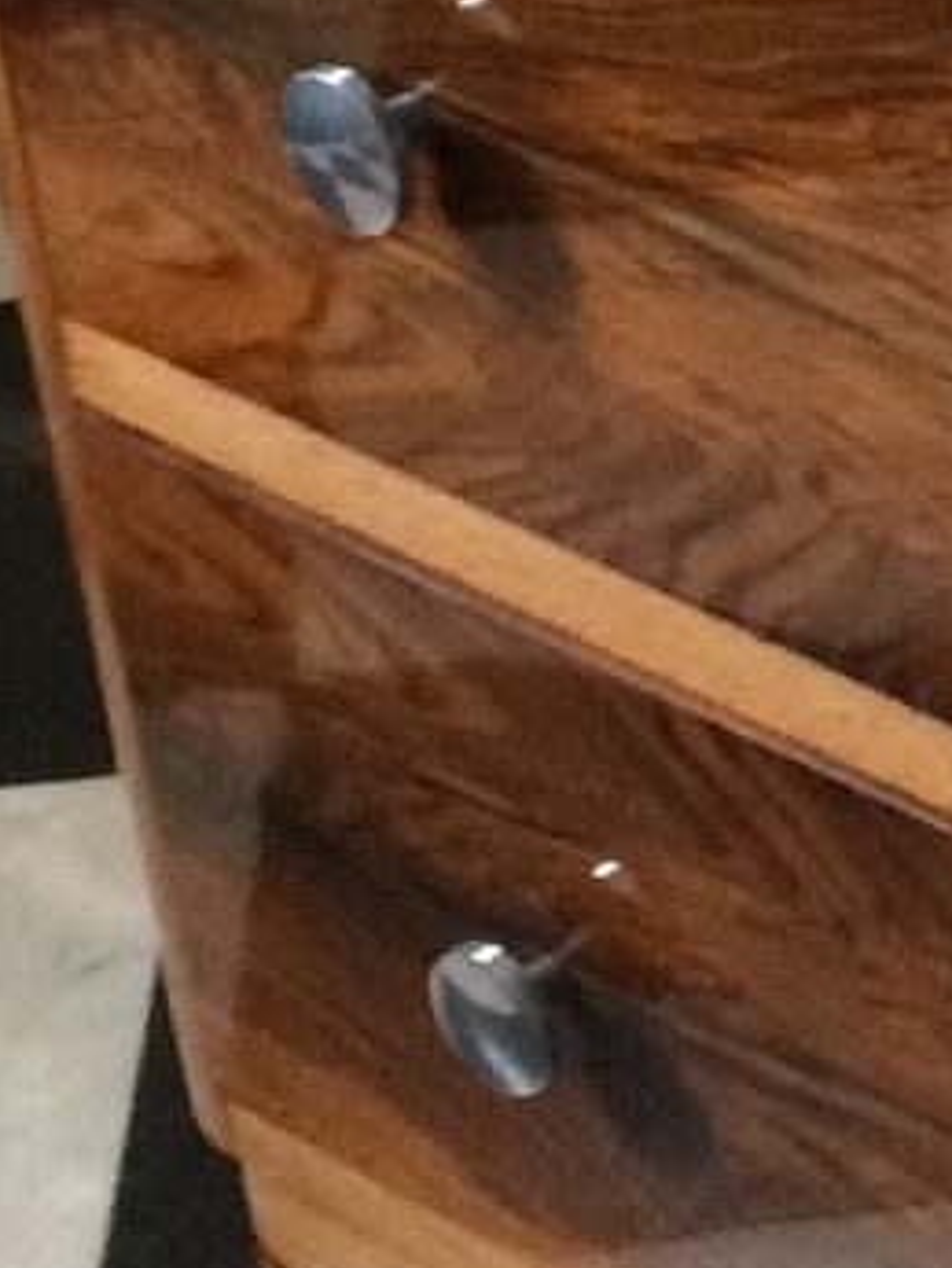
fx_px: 6303
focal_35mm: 172
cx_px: 2051
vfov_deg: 11.4
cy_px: 0
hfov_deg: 8.1
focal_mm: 4.15
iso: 250
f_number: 2.2
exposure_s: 1/33
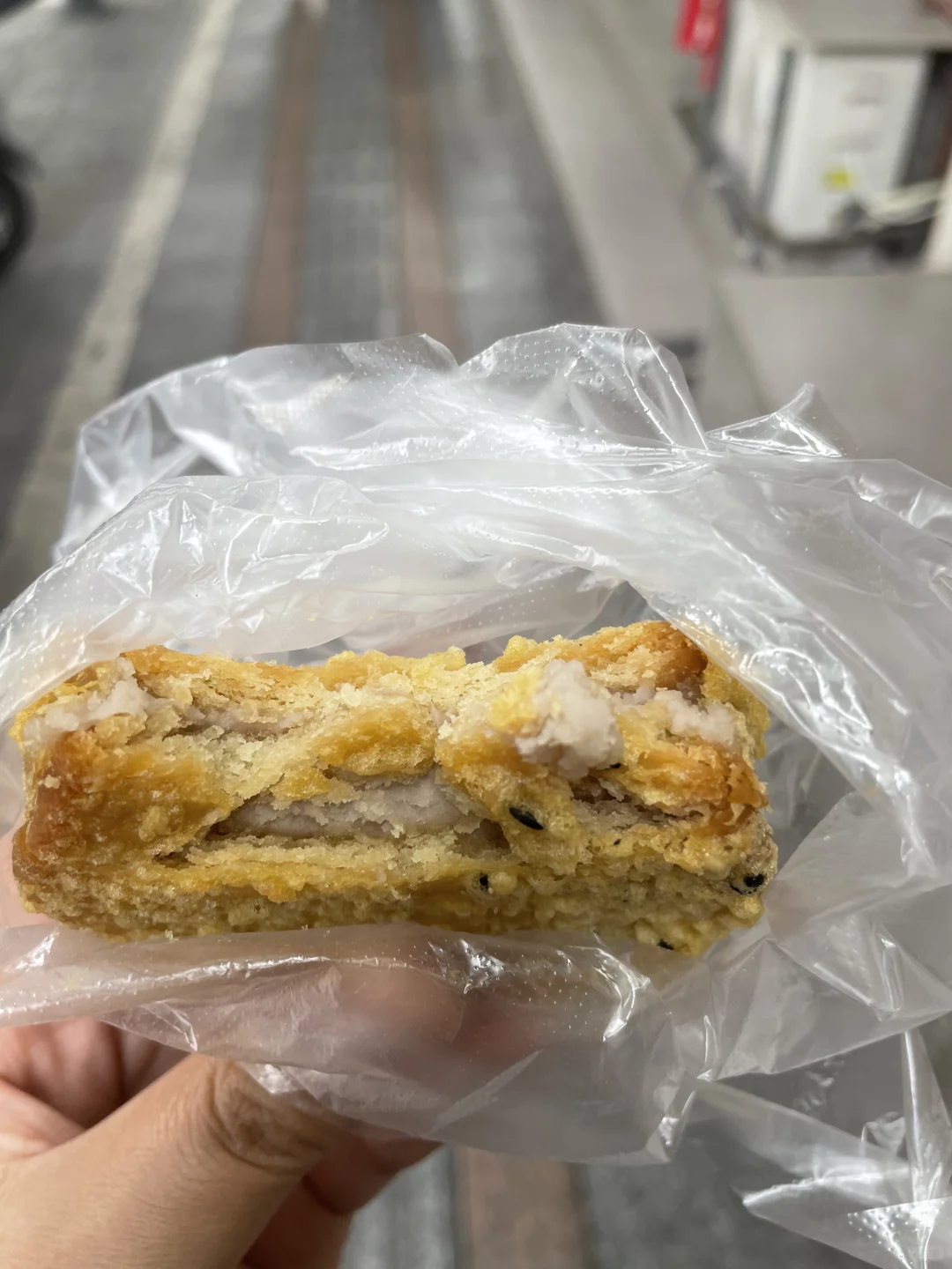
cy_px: 634
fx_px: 953
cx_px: 476
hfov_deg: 53.1
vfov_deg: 67.3
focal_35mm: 26
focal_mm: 4.2
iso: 40
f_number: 1.6
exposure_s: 1/121
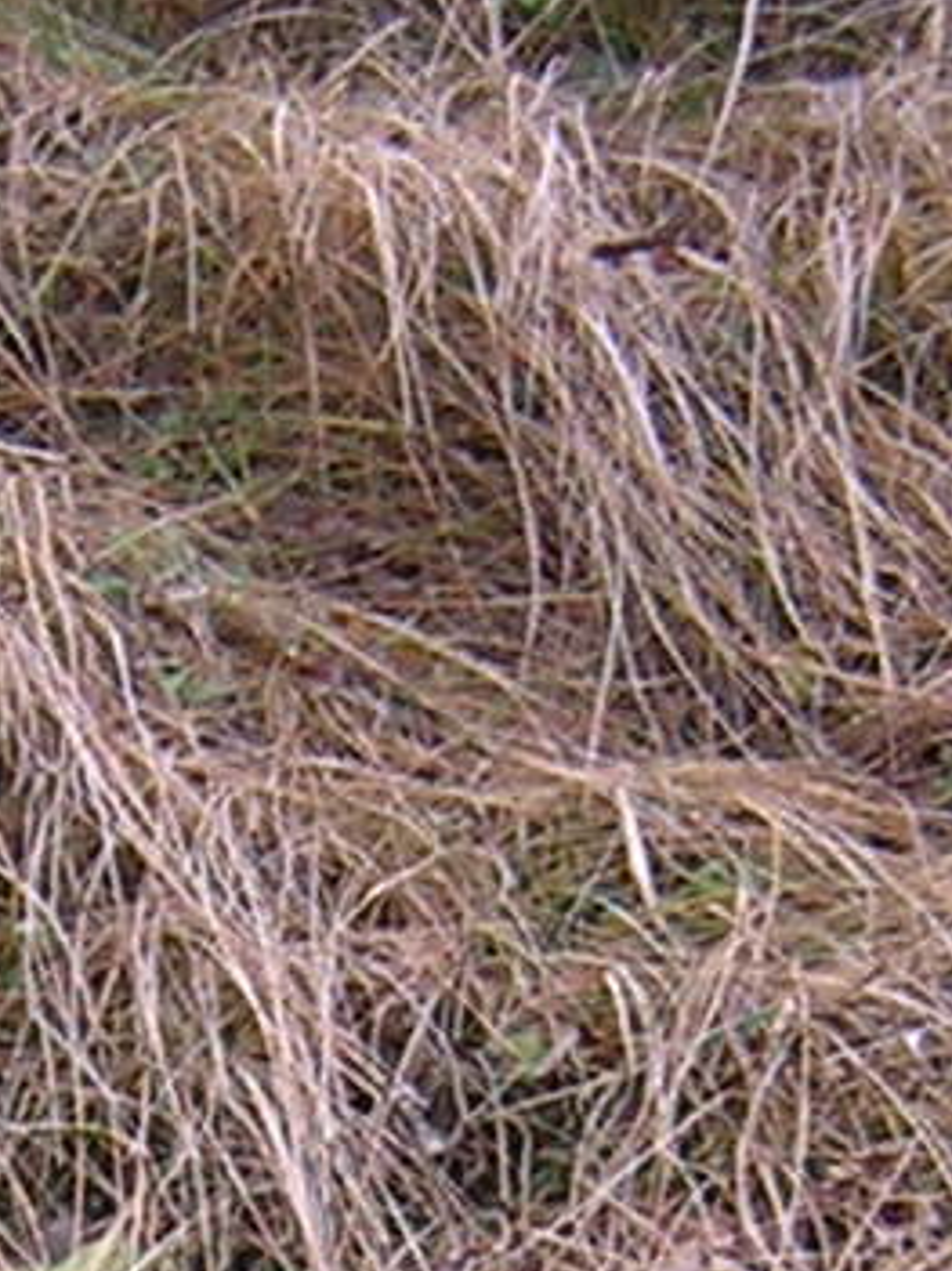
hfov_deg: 9.0
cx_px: 376
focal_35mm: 164
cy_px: 1695
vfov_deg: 11.7
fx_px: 6017
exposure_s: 1/30
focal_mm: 4.7
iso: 100
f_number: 2.6
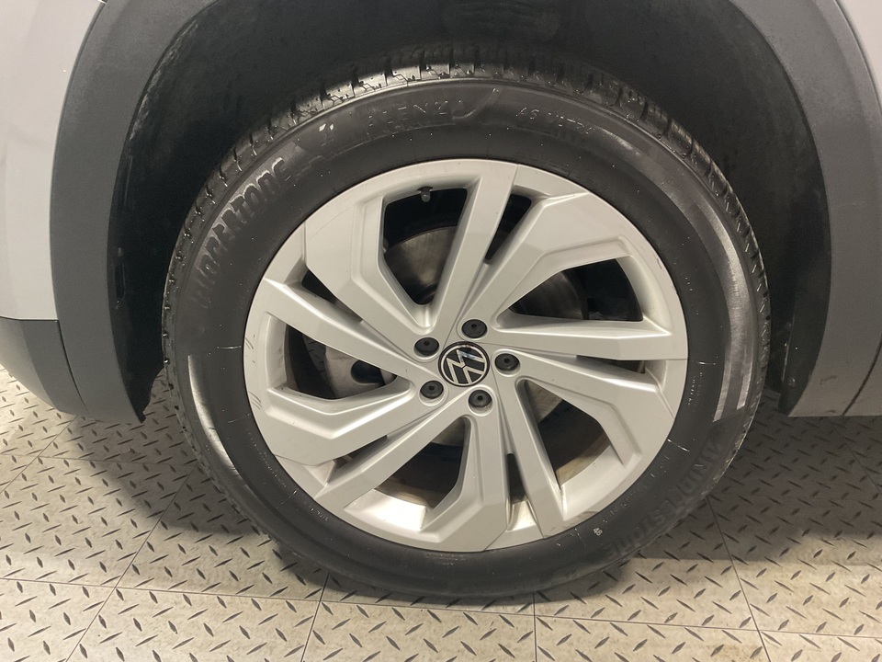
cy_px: 331
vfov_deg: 48.2
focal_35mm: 29
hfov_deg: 61.7
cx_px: 441
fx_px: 739
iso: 125
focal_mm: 3
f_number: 1.8
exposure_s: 1/50
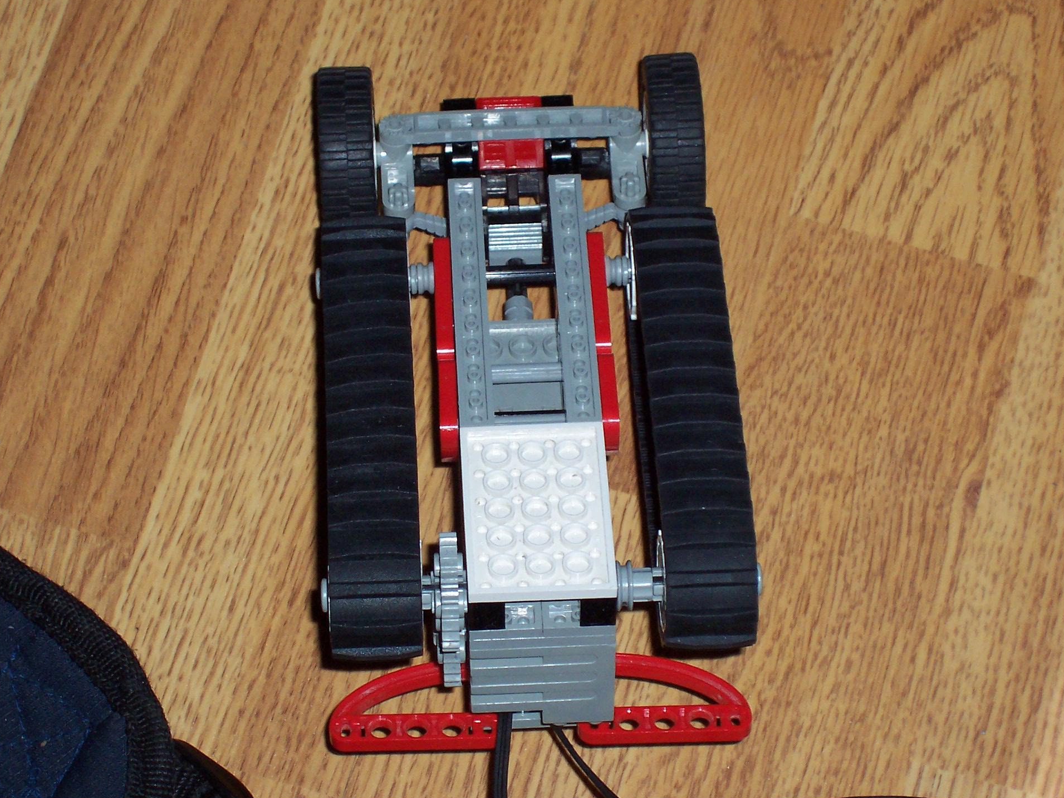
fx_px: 3628
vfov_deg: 12.6
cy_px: 420
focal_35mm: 118
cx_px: 540
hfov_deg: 16.7
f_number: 4.8
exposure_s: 1/90
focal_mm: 16.8
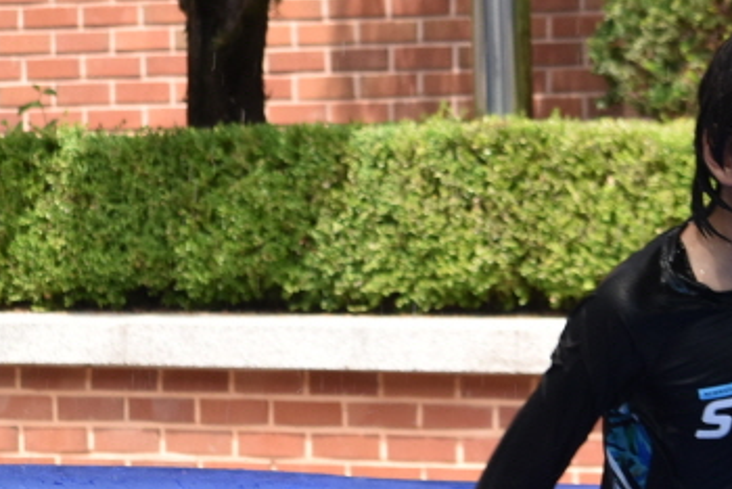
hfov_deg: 6.2
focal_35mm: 334
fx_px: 6797
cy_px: 88
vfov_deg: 4.1
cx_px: 554
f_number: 8
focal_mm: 78
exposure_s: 1/250
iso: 400
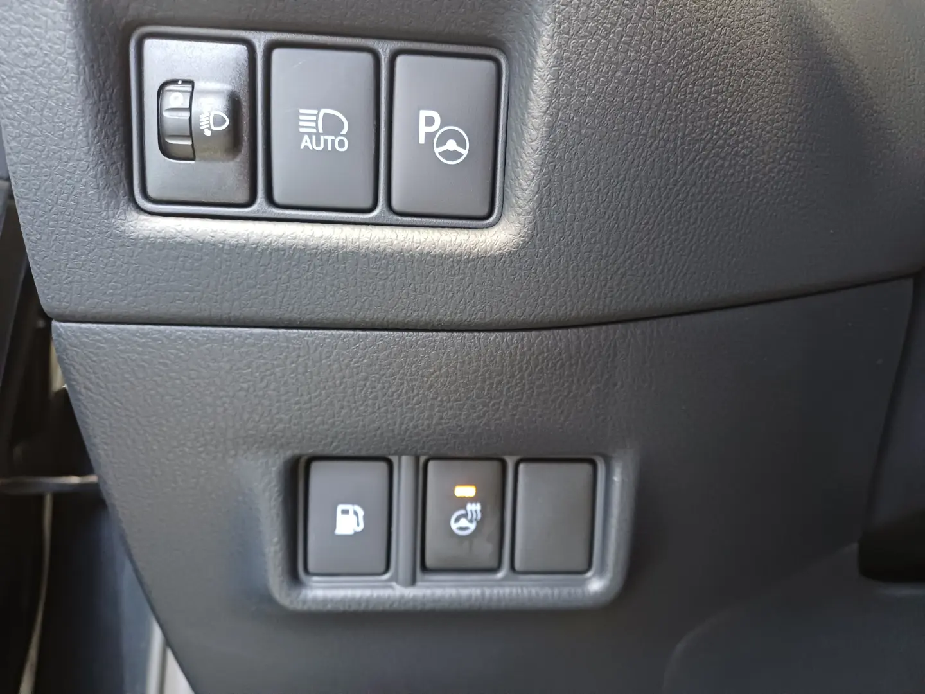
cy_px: 347
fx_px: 668
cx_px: 462
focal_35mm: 25
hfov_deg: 69.4
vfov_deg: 54.9
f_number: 1.8
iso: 800
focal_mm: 4.65
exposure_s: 1/20
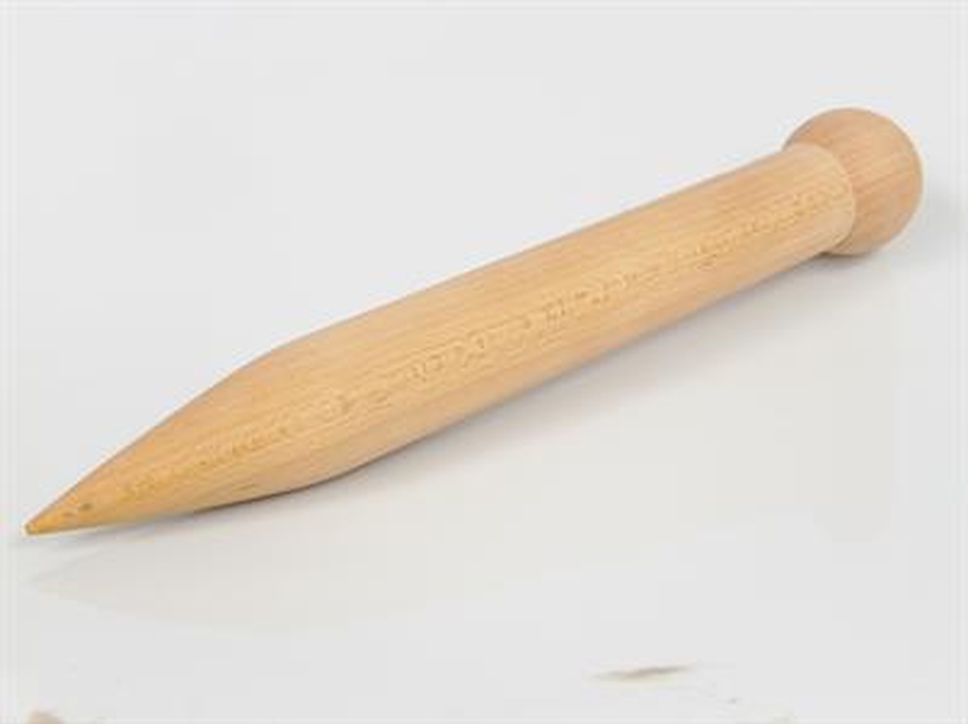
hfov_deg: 36.9
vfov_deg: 28.0
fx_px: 1452
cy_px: 362
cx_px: 484
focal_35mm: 52
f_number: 2.8
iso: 100
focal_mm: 10.64
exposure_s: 1/49.7
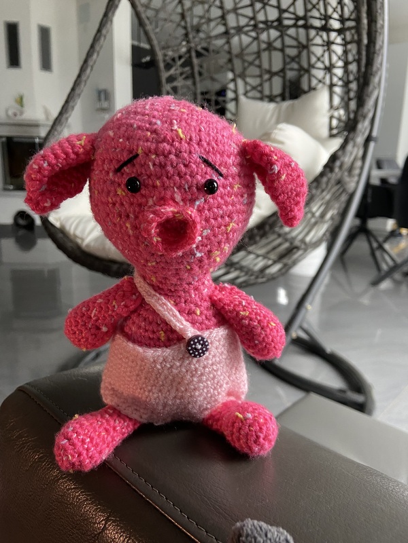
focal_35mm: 26
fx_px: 409
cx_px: 204
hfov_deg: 53.1
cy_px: 272
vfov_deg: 67.3
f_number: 1.8
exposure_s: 1/50
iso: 320
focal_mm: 4.25
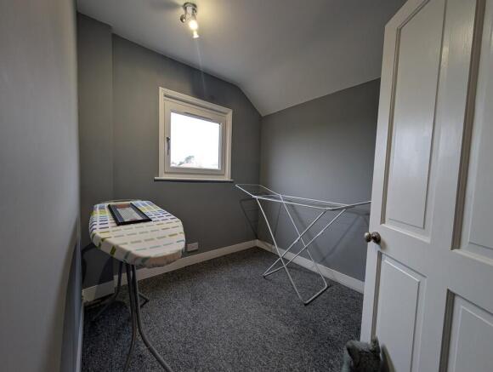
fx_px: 171
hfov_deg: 110.4
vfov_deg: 94.7
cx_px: 246
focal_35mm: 12
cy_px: 186
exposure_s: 1/125
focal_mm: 2.02
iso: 284
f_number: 1.7
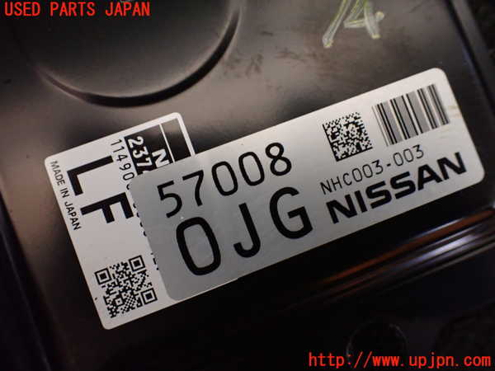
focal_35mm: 30
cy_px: 186
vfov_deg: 46.8
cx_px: 248
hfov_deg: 60.0
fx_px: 429
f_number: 2.3
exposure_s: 1/30
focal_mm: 5.4
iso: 1000
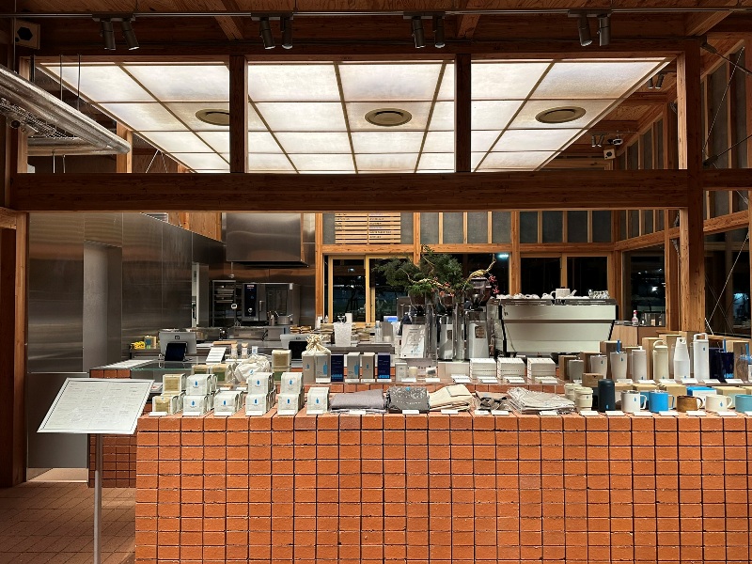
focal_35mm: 24
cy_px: 282
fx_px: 521
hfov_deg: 71.6
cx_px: 376
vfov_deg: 56.8
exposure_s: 1/121
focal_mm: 6.86
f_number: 1.78
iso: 200
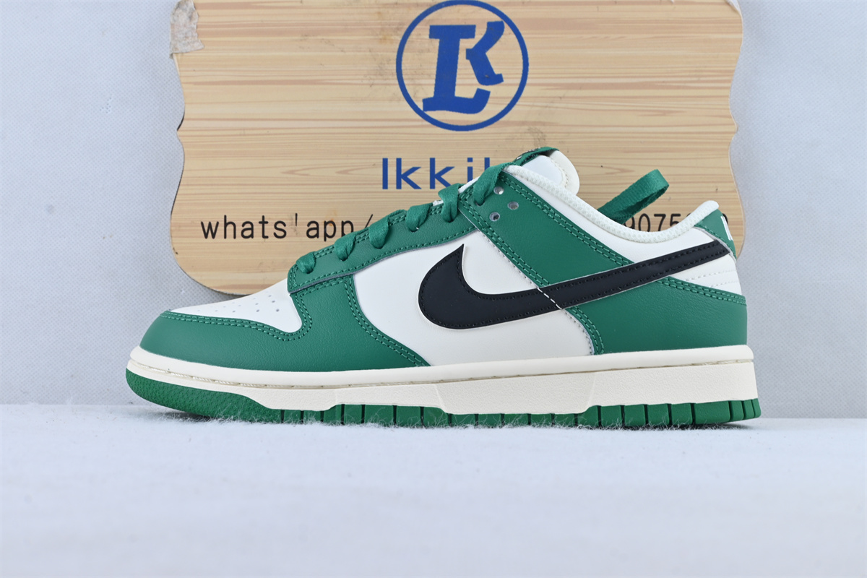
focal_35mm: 50
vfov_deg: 27.3
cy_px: 289
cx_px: 434
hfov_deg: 40.0
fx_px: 1192
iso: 100
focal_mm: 33
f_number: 10
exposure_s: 1/15
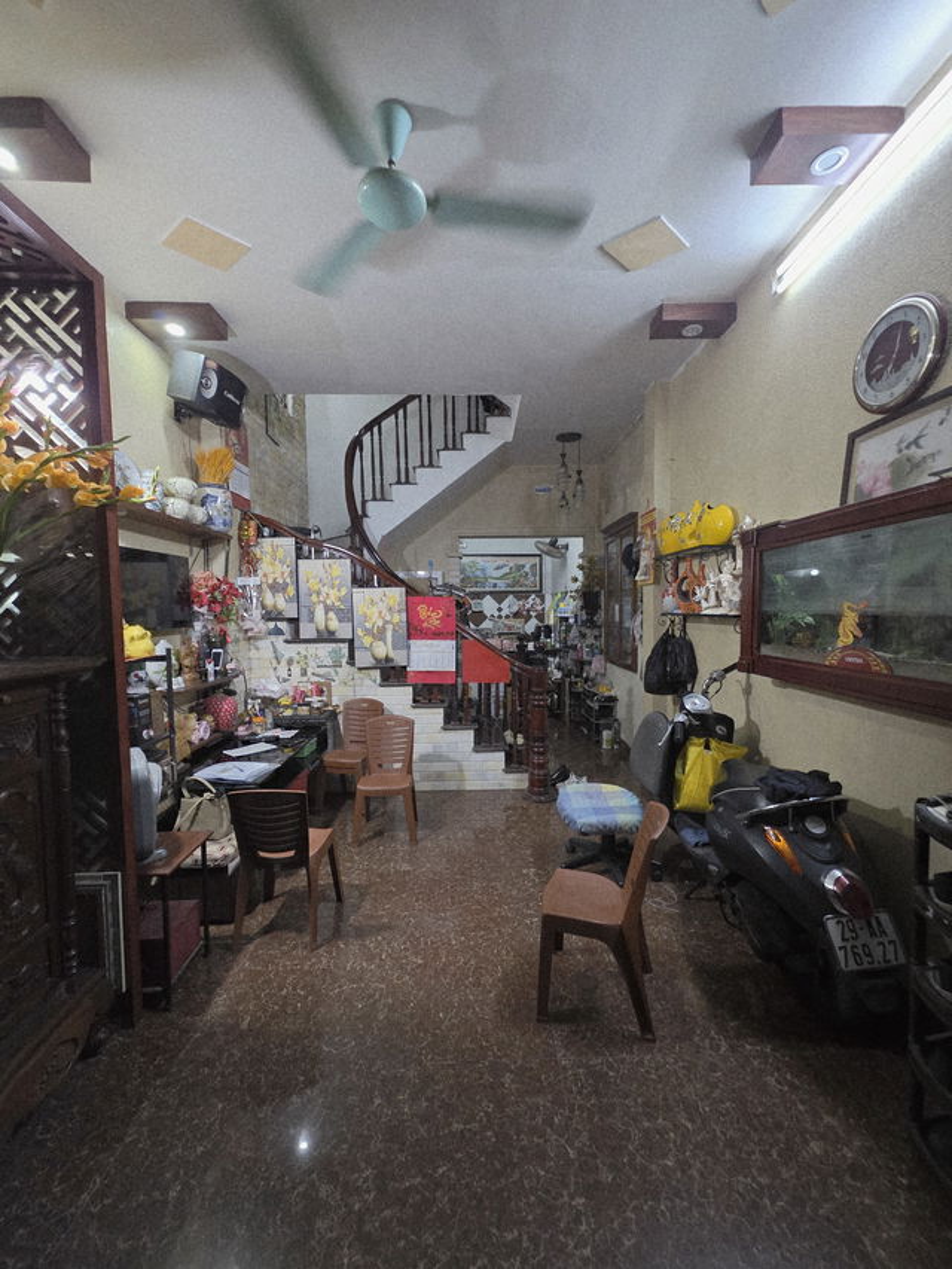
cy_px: 634
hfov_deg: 89.9
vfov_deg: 106.2
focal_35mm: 13
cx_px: 476
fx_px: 477
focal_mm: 2.2
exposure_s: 1/50
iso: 500
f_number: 1.9
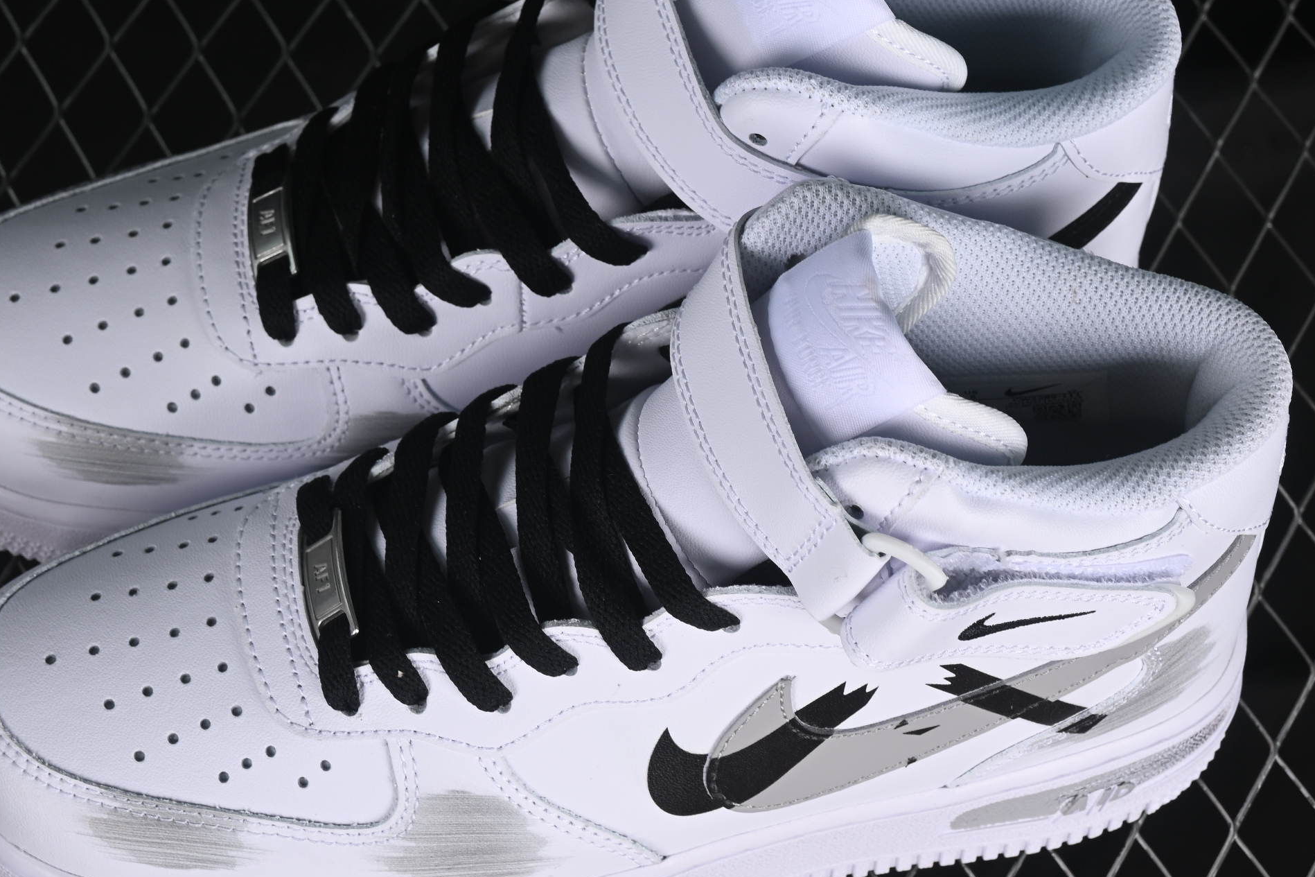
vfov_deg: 12.4
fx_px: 4017
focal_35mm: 110
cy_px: 403
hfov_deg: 18.6
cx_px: 592
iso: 160
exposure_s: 1/60
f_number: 8
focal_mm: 50
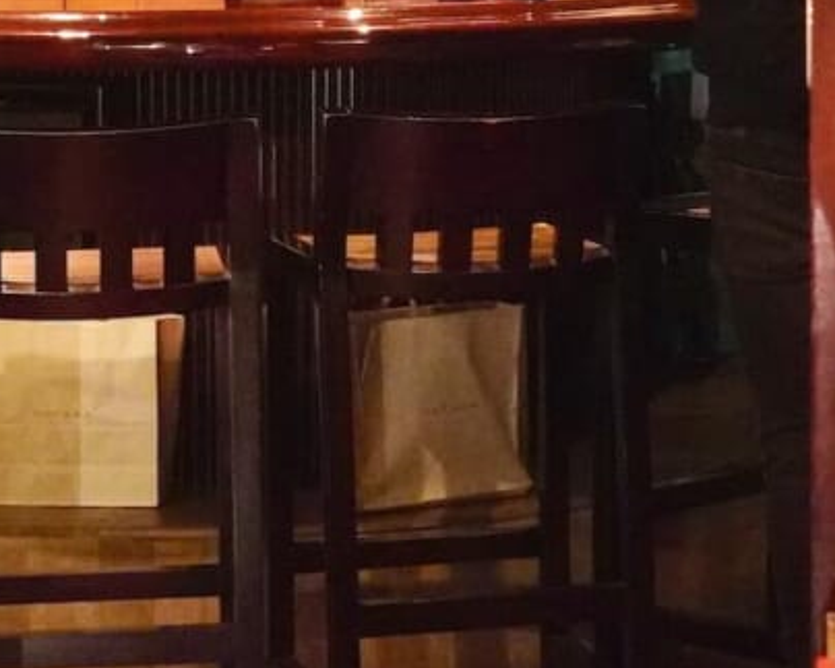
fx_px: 2186
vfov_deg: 16.7
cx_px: 275
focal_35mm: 88
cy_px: -122
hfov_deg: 21.5
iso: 6400
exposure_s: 1/20
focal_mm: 24.8
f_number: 2.8
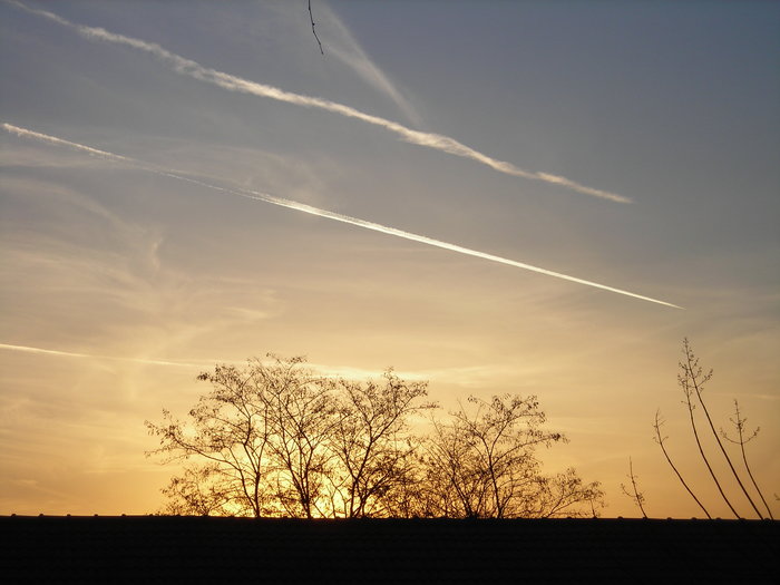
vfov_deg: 16.4
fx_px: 2028
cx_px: 390
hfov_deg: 21.8
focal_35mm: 90
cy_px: 292
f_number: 4.6
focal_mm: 14.8
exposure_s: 1/381
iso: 50
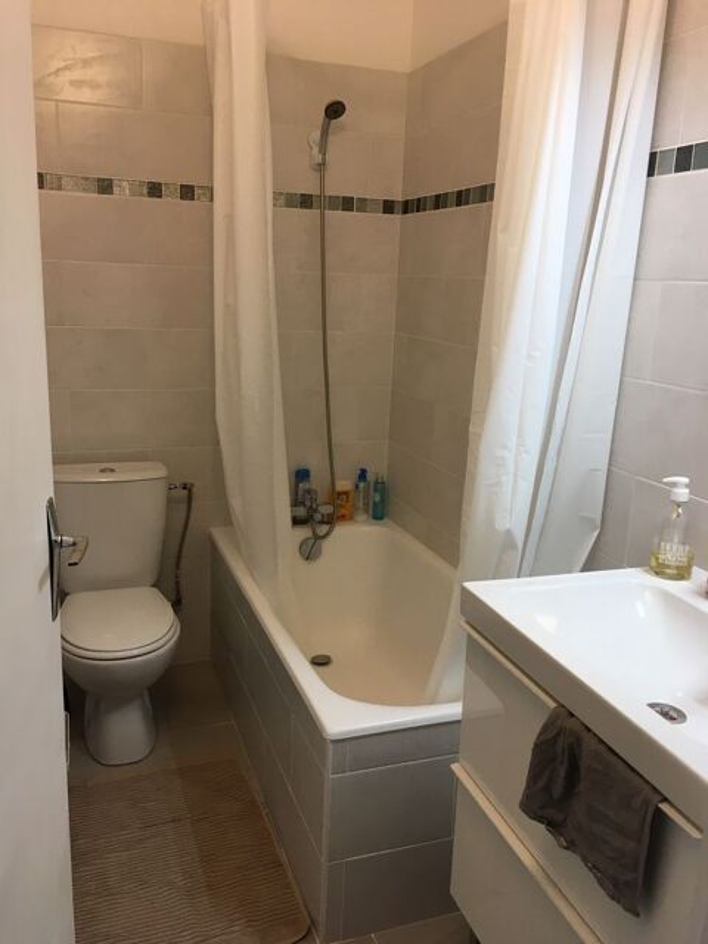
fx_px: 791
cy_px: 472
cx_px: 354
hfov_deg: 48.2
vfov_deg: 61.7
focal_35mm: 29
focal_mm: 4.15
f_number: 2.2
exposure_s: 1/33
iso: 40
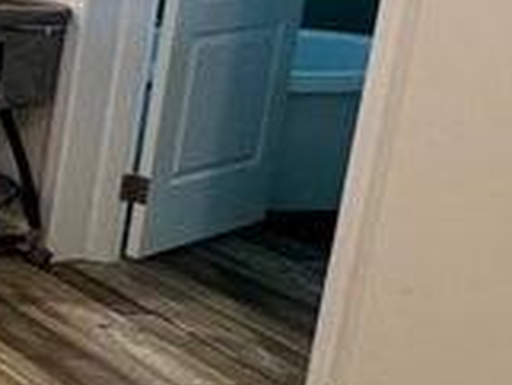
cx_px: -622
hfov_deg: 16.4
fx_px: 1095
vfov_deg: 19.3
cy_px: -6
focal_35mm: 74
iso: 200
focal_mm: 2.22
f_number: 2.2
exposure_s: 1/120
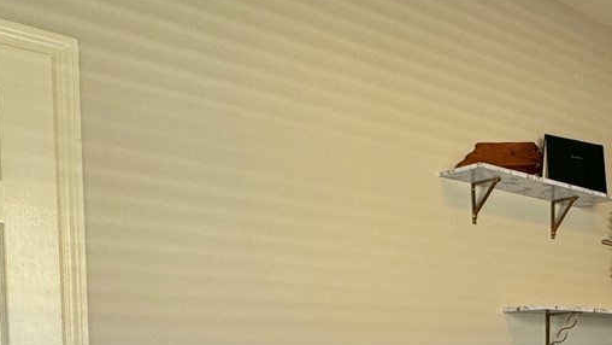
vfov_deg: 23.1
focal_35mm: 48
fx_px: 779
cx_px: 602
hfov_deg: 38.4
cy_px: 399
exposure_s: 1/60
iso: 200
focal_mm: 2.22
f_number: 2.2
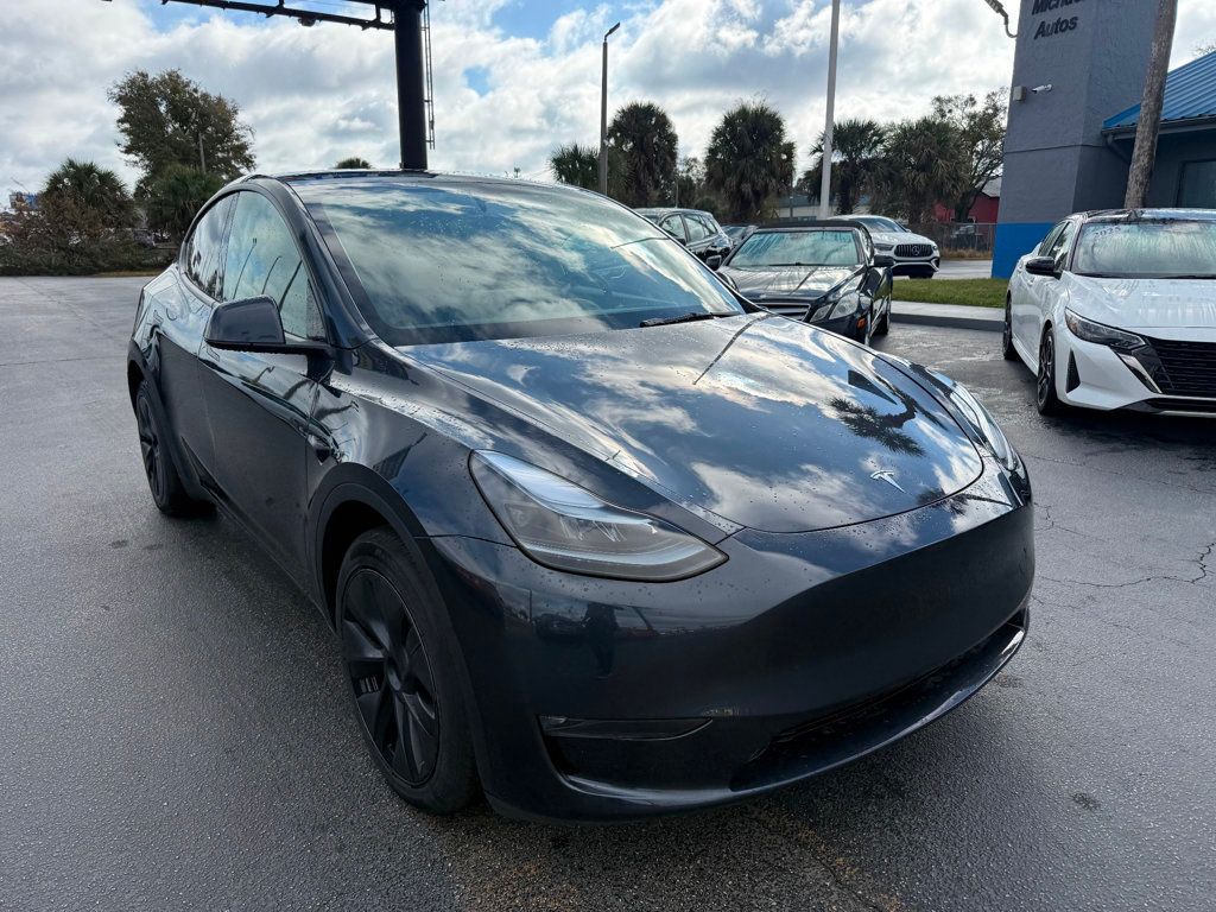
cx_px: 608
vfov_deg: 56.8
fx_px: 843
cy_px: 456
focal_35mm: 24
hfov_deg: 71.6
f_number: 1.78
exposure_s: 1/4673
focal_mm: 6.76
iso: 80
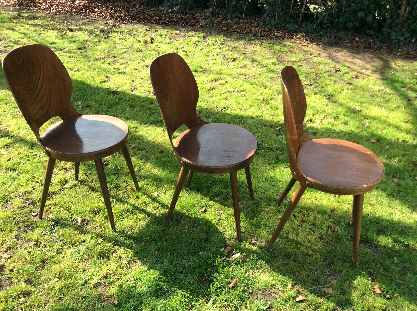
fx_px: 385
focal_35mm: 32
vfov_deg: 44.1
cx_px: 208
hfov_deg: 56.9
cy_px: 156
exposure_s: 1/249
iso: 32
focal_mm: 3.3
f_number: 2.4
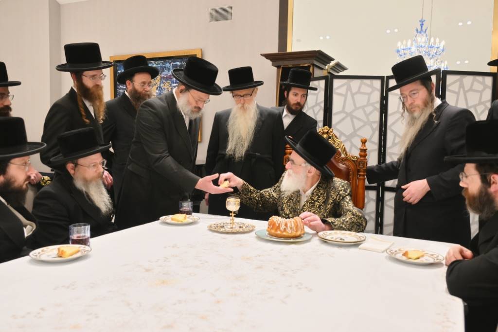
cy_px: 166
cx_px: 249
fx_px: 422
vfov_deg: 43.0
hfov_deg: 61.1
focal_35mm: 30
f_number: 4
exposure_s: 1/200
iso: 800
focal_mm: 30.5
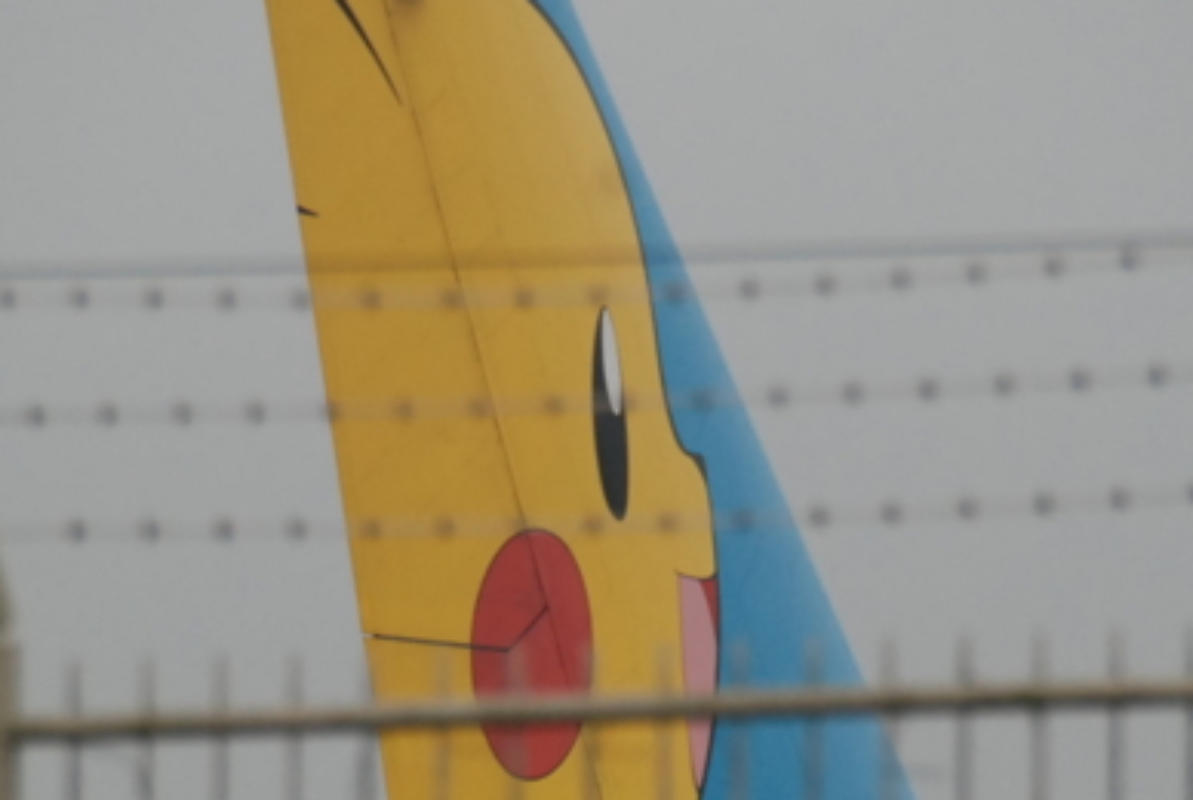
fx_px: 30799
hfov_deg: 2.2
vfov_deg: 1.5
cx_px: 652
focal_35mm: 928
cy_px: 618
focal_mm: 300
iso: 800
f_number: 9
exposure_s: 1/200
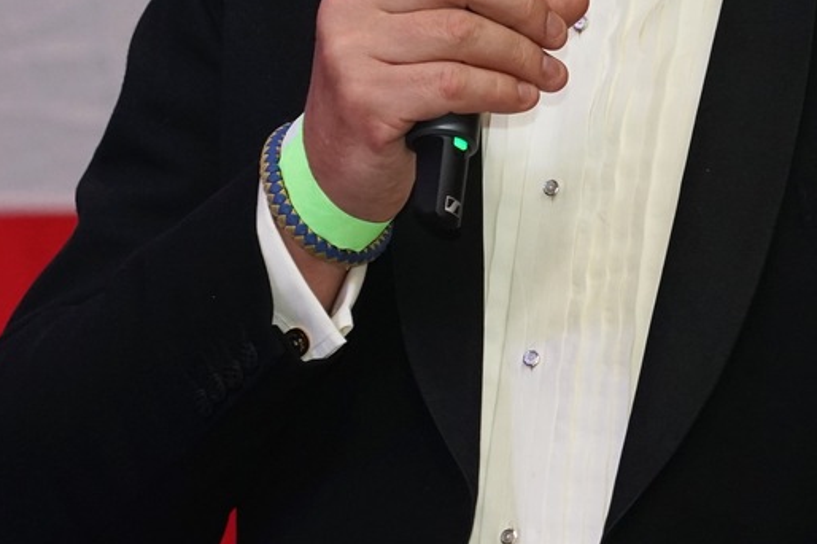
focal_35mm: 473
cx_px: 598
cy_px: -111
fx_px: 10727
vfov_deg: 2.9
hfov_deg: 4.4
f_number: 4.5
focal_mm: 162
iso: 1250
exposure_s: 1/160
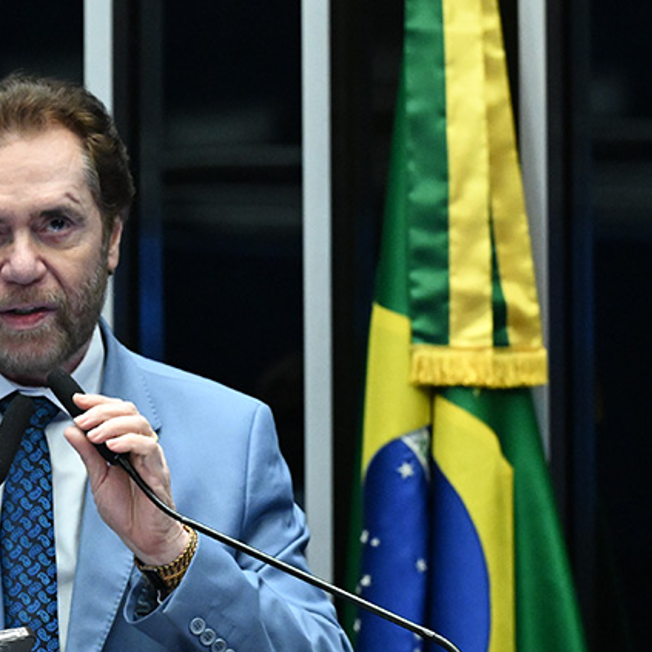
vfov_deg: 9.7
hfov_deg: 9.6
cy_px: 390
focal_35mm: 181
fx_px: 3857
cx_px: 54
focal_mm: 105
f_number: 4
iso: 5000
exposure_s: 1/160
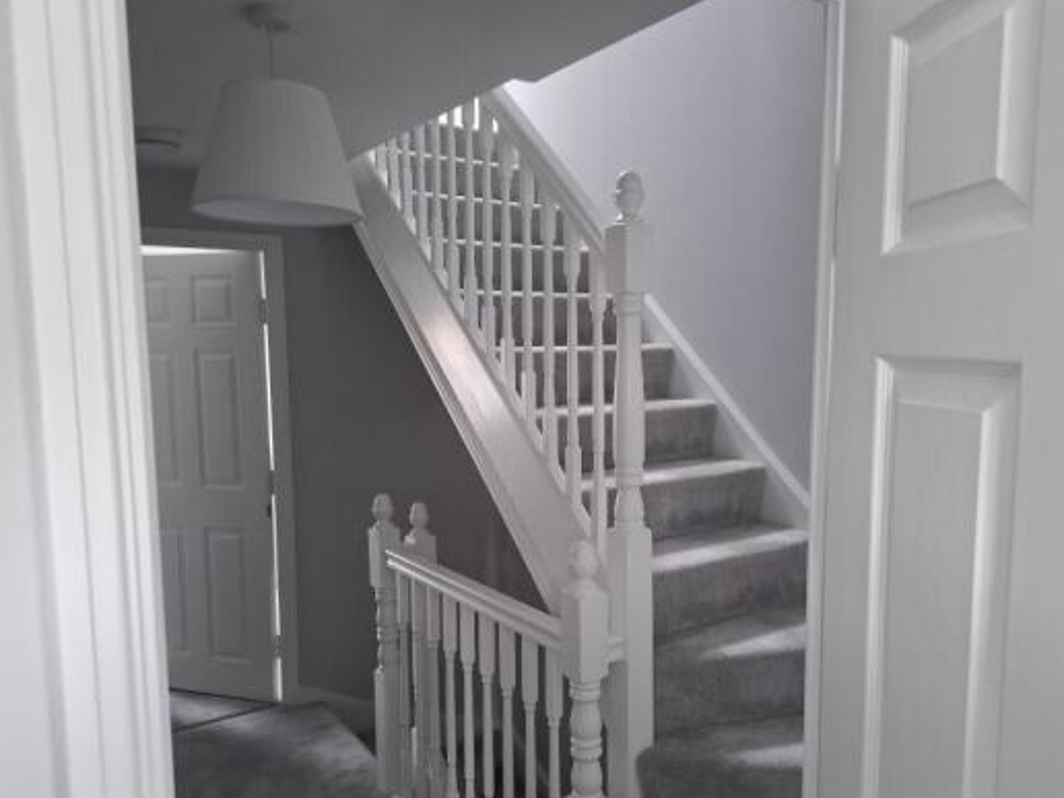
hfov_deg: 67.3
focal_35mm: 26
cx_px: 558
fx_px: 799
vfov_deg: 53.0
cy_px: 426
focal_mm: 5.54
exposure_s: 1/30
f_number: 1.8
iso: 400
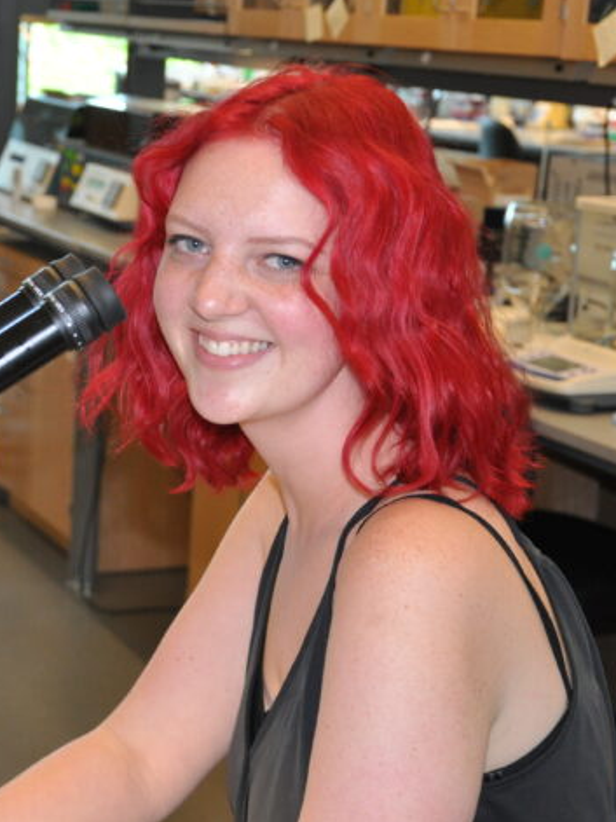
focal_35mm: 85
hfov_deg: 17.1
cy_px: 366
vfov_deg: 23.1
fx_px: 2013
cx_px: 37
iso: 800
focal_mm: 35
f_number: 4.5
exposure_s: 1/80
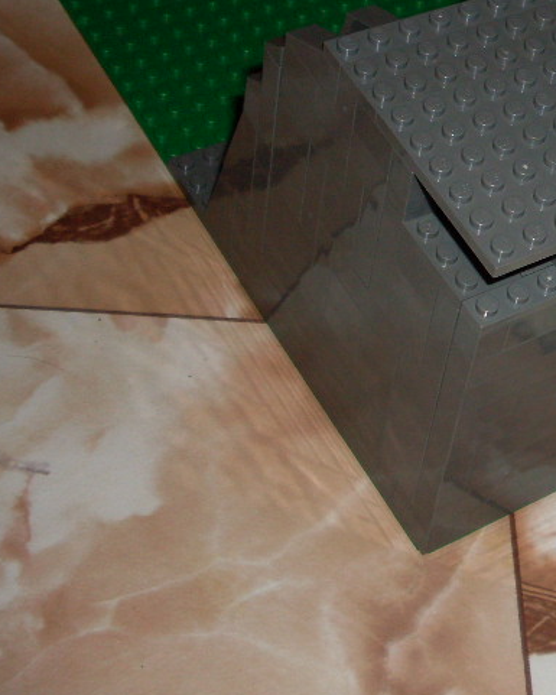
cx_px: 683
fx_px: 1624
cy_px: 160
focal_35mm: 79
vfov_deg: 23.8
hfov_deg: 18.3
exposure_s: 1/45
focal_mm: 6.3
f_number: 2.8
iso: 100
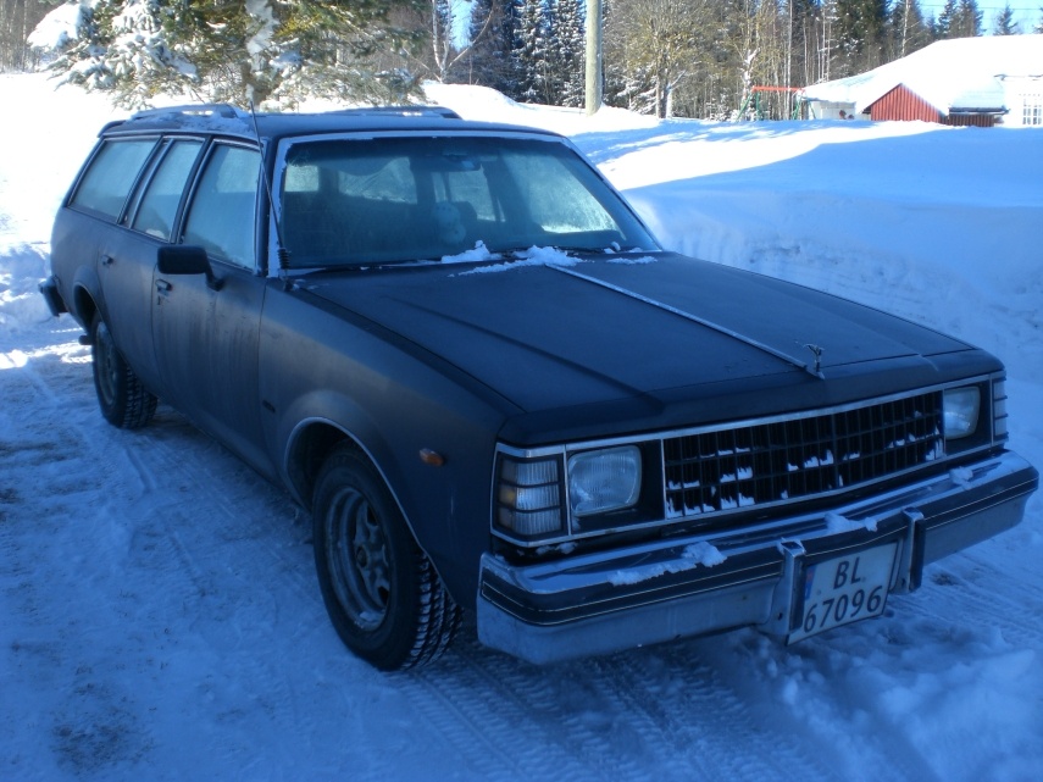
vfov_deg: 37.7
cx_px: 522
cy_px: 391
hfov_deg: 49.0
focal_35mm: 38
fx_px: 1145
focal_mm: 6.3
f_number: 3.1
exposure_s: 1/320
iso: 50
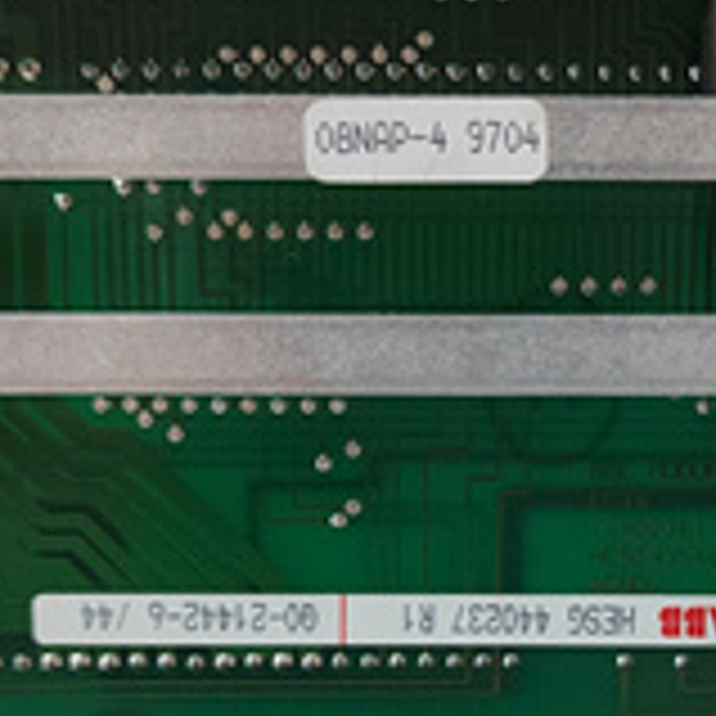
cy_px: 529
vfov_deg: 26.6
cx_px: 464
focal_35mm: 64
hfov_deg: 26.8
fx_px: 1498
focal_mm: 5.52
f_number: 1.9
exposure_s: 1/100
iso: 628
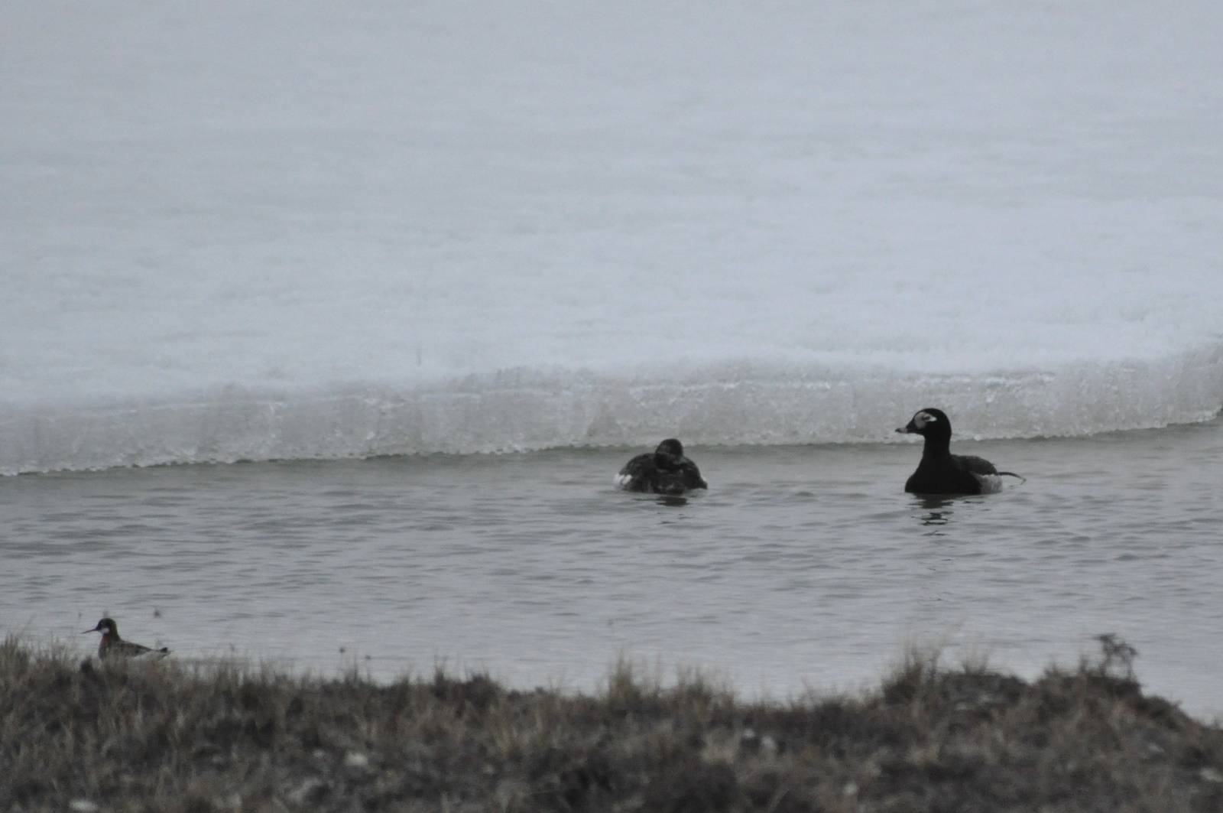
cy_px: 406
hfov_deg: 4.6
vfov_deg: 3.0
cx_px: 612
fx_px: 15270
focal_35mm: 450
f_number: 5.6
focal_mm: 300
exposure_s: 1/320
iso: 1600
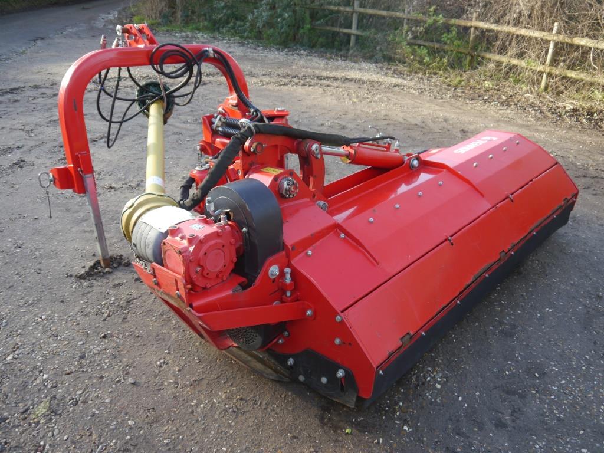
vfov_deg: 46.8
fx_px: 523
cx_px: 302
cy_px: 226
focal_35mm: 30
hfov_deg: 60.0
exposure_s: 1/100
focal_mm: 15
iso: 160
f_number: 3.6
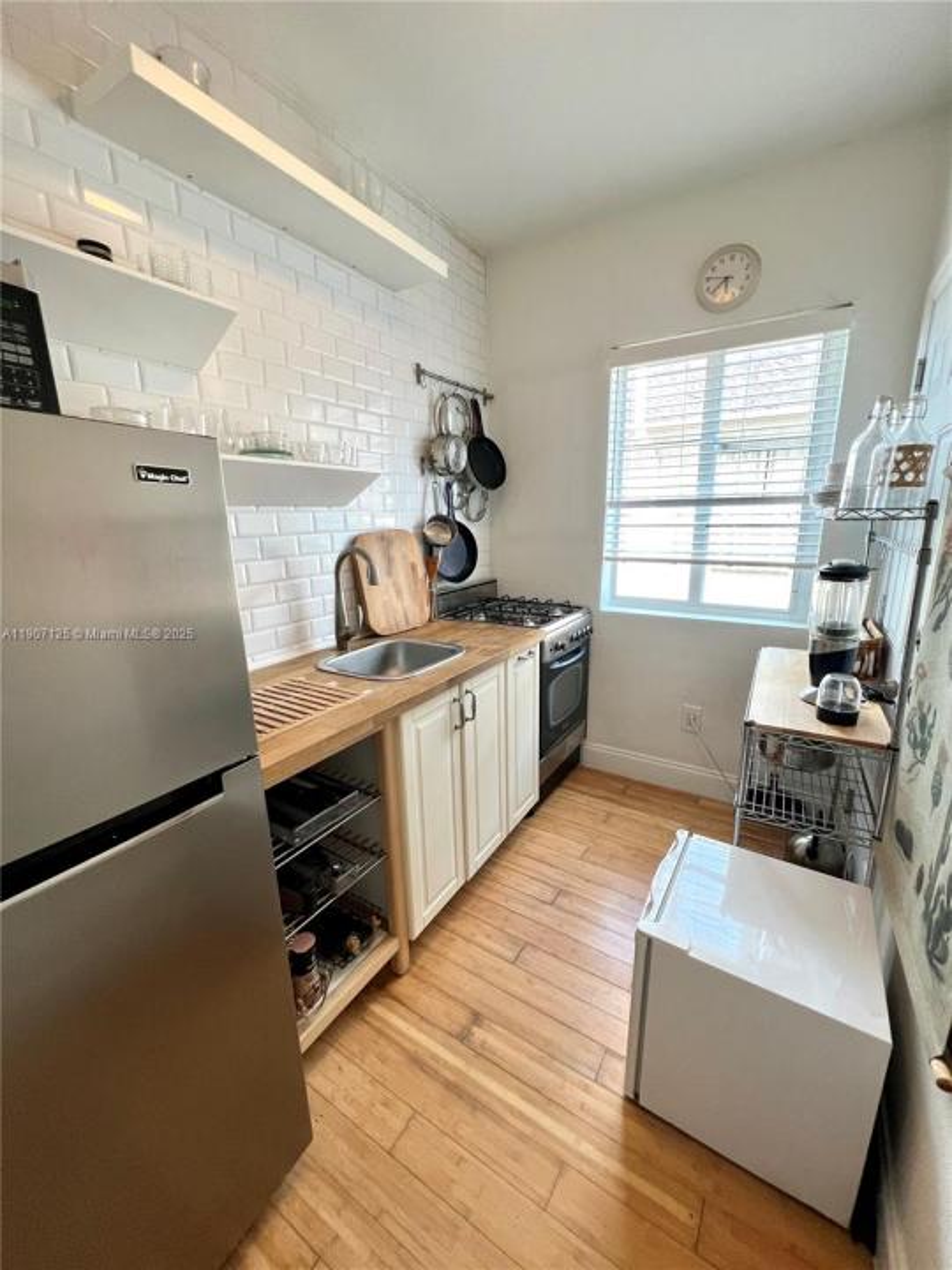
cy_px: 635
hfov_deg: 89.9
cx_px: 476
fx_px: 477
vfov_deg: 106.2
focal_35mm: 13
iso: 125
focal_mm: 1.57
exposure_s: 1/120
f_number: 1.8
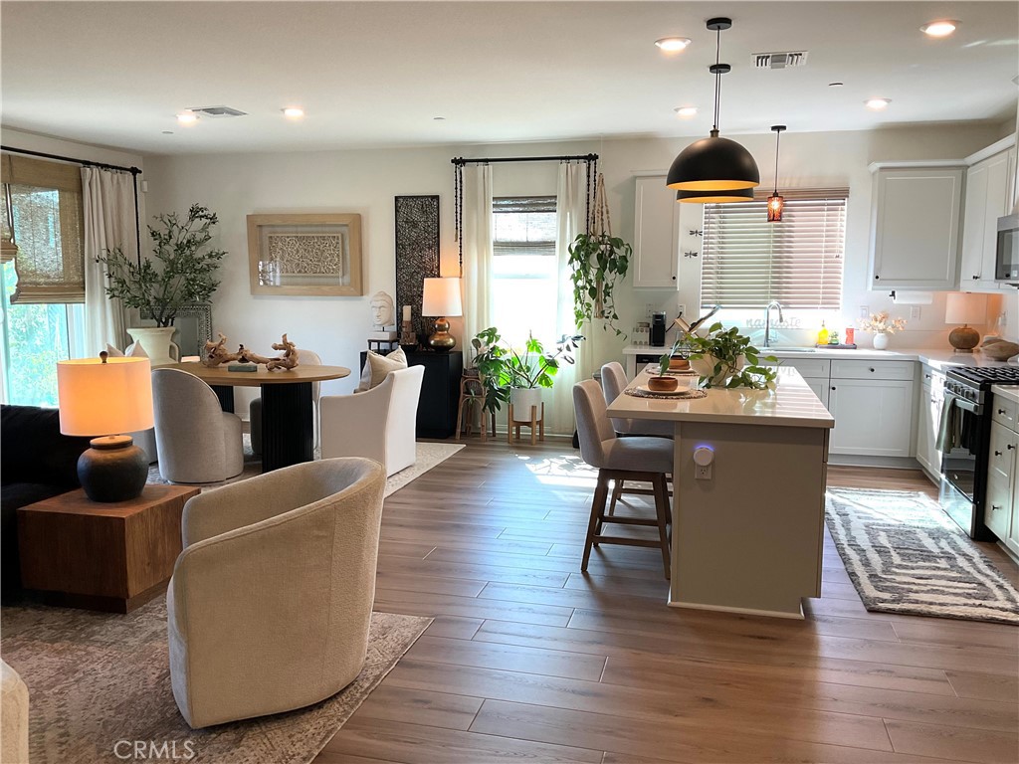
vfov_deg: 48.2
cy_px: 382
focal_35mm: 29
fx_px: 854
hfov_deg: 61.7
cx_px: 510
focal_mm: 3
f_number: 1.8
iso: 64
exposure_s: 1/120
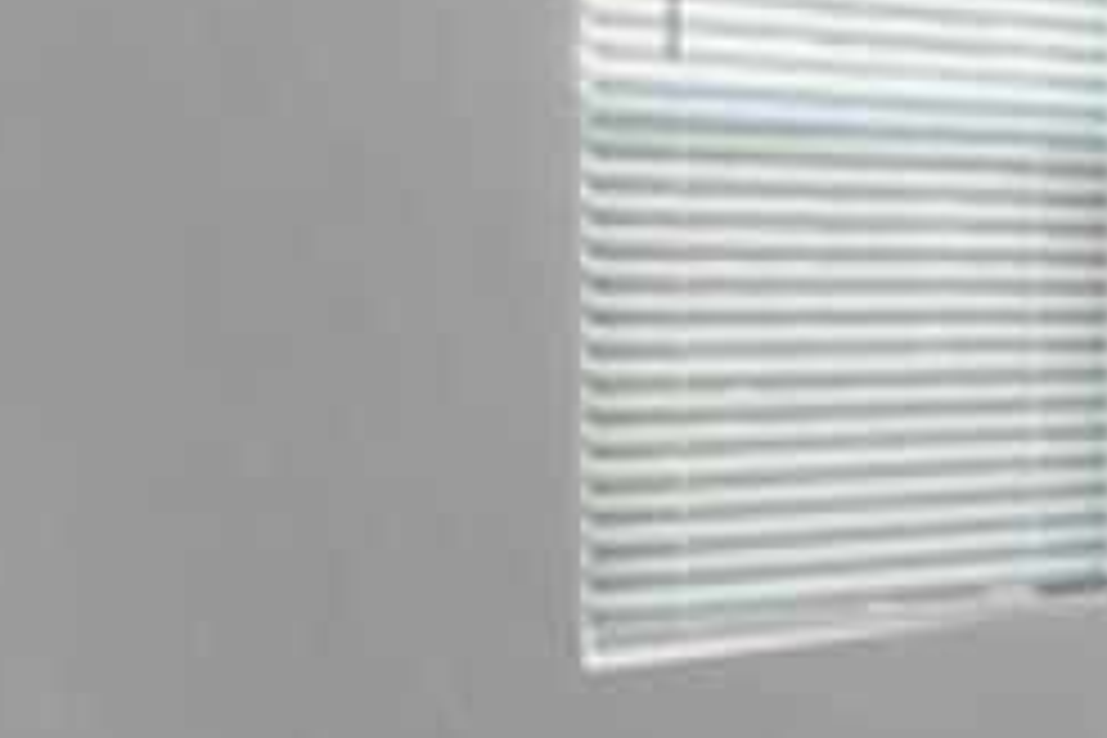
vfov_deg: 17.4
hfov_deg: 21.7
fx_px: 2398
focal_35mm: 78
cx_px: 1660
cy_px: 198
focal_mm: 10
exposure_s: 1/10
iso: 250
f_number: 9
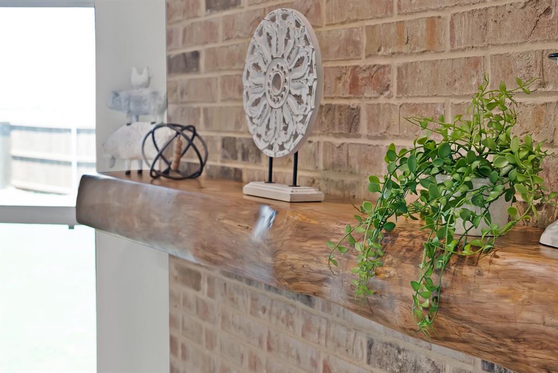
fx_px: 775
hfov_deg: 39.6
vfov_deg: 27.0
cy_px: 186
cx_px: 279
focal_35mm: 50
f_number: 7.1
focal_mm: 50
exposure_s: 1/3
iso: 640
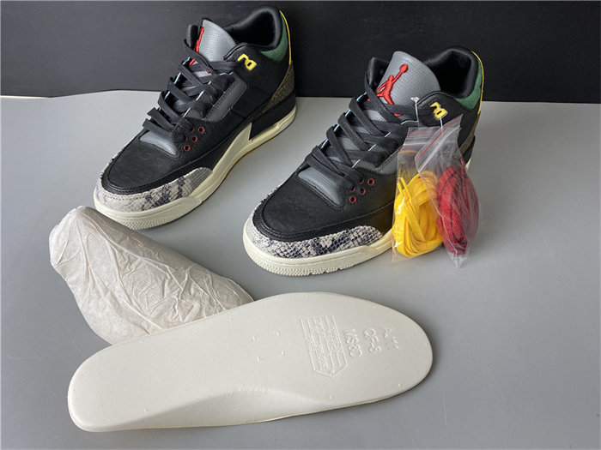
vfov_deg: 53.1
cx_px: 300
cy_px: 225
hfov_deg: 67.3
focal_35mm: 26
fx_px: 451
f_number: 1.8
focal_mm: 4.25
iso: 100
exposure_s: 1/100
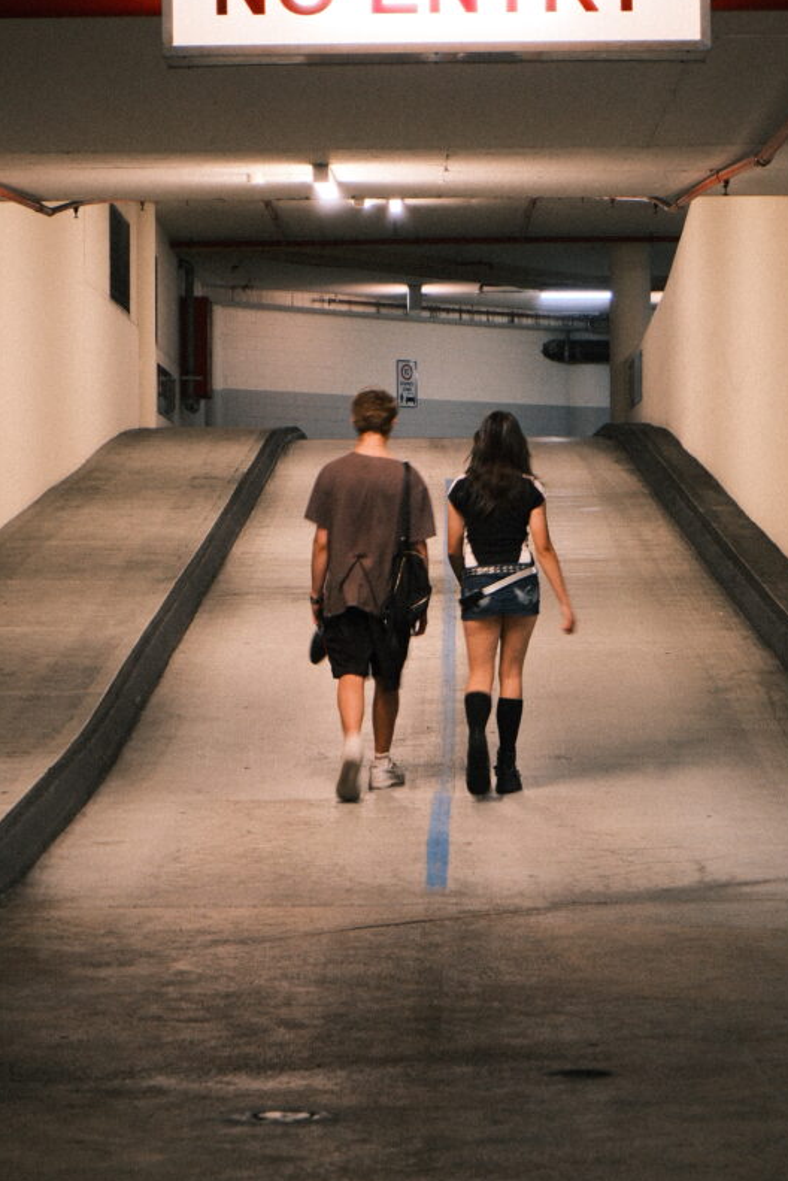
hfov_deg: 13.8
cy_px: 529
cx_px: 451
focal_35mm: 99
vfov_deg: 20.6
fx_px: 3247
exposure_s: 1/15
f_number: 5.6
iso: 1000
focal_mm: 45
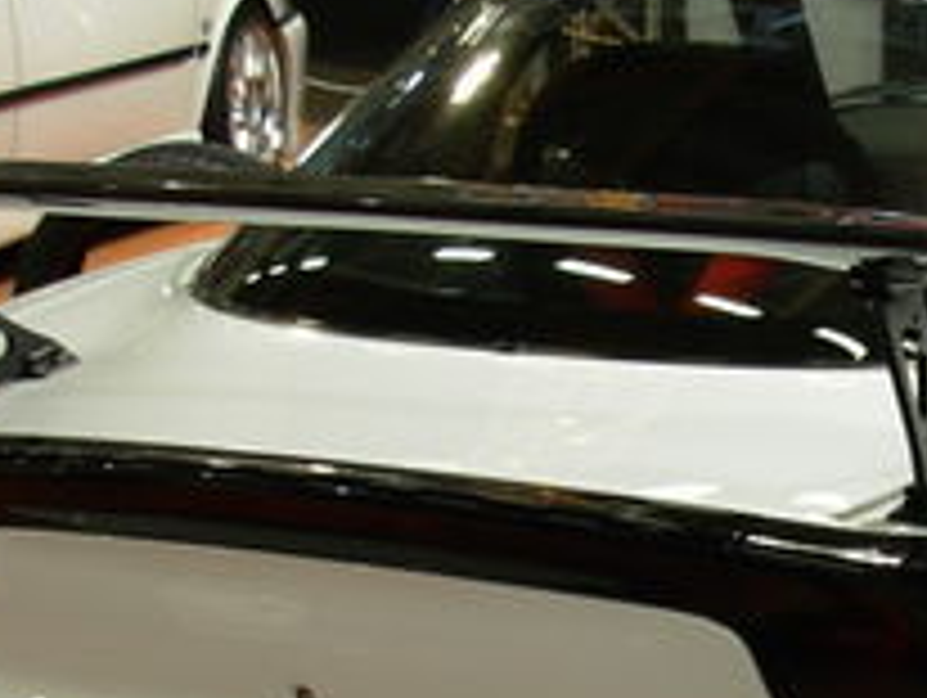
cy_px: 648
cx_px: 873
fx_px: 3164
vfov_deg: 12.5
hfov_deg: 16.4
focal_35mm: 118
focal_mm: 6.3
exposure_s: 1/42.7
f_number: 2.9
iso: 50
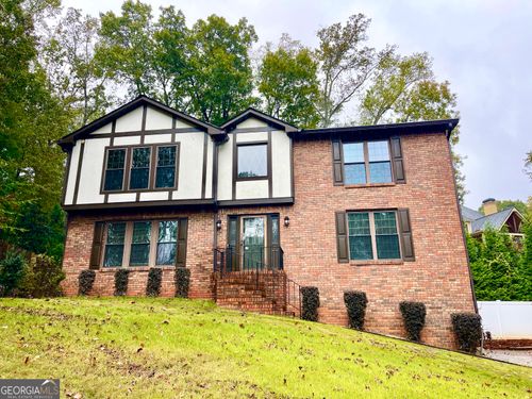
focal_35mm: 25
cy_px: 200
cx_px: 266
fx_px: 384
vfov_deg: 54.9
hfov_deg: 69.4
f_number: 1.6
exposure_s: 1/182
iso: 32
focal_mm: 5.1
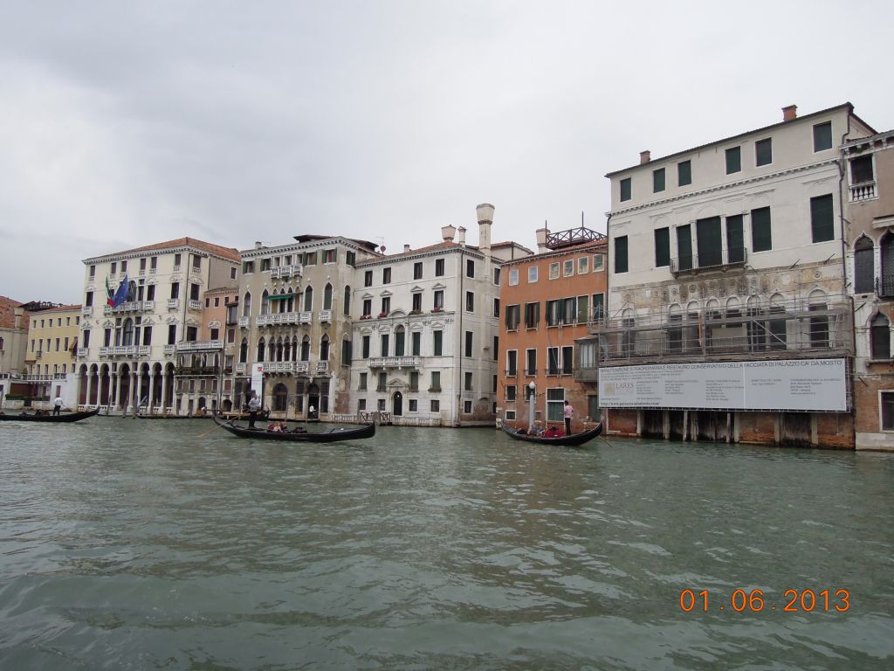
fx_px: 620
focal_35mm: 24
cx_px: 447
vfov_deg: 56.8
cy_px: 336
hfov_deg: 71.6
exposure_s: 1/1250
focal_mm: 4.3
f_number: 2.8
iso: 160
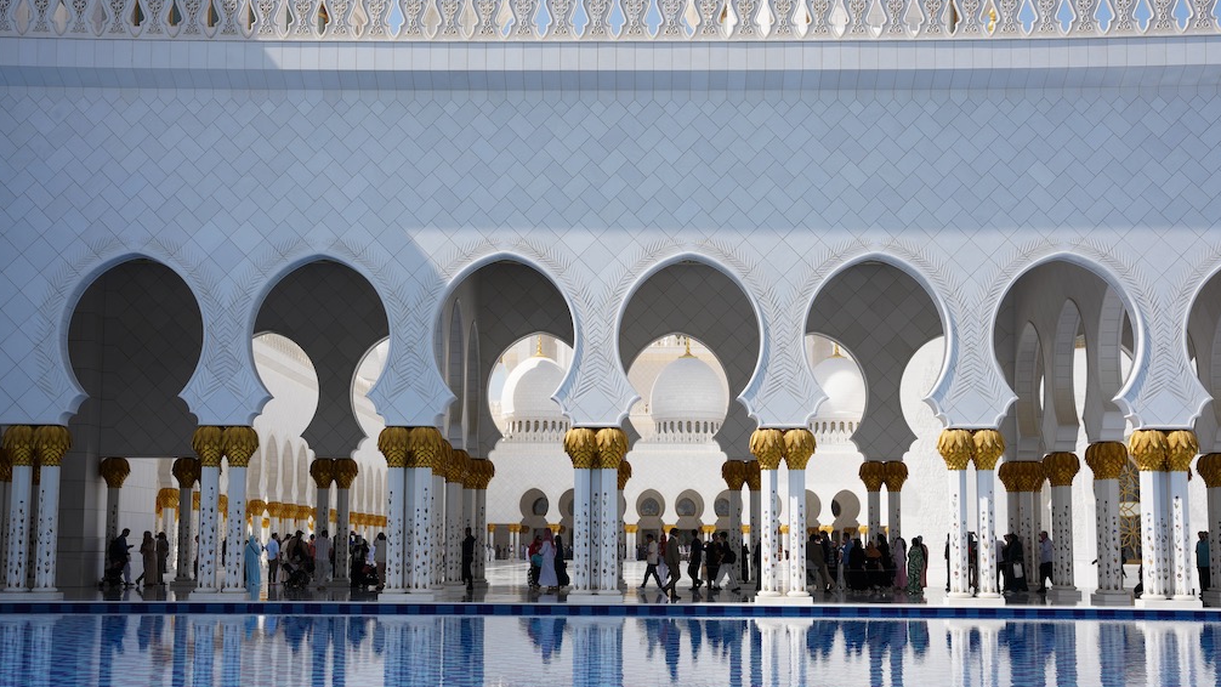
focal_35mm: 48
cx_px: 609
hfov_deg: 42.9
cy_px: 399
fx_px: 1554
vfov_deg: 24.9
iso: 100
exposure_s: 1/160
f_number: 10
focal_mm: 45
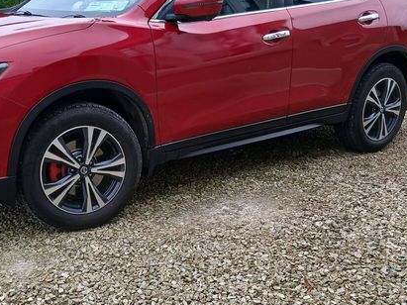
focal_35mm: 38
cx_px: 146
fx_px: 447
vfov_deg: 37.6
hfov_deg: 48.4
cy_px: 177
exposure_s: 1/104
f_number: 1.8
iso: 20
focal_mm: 3.98
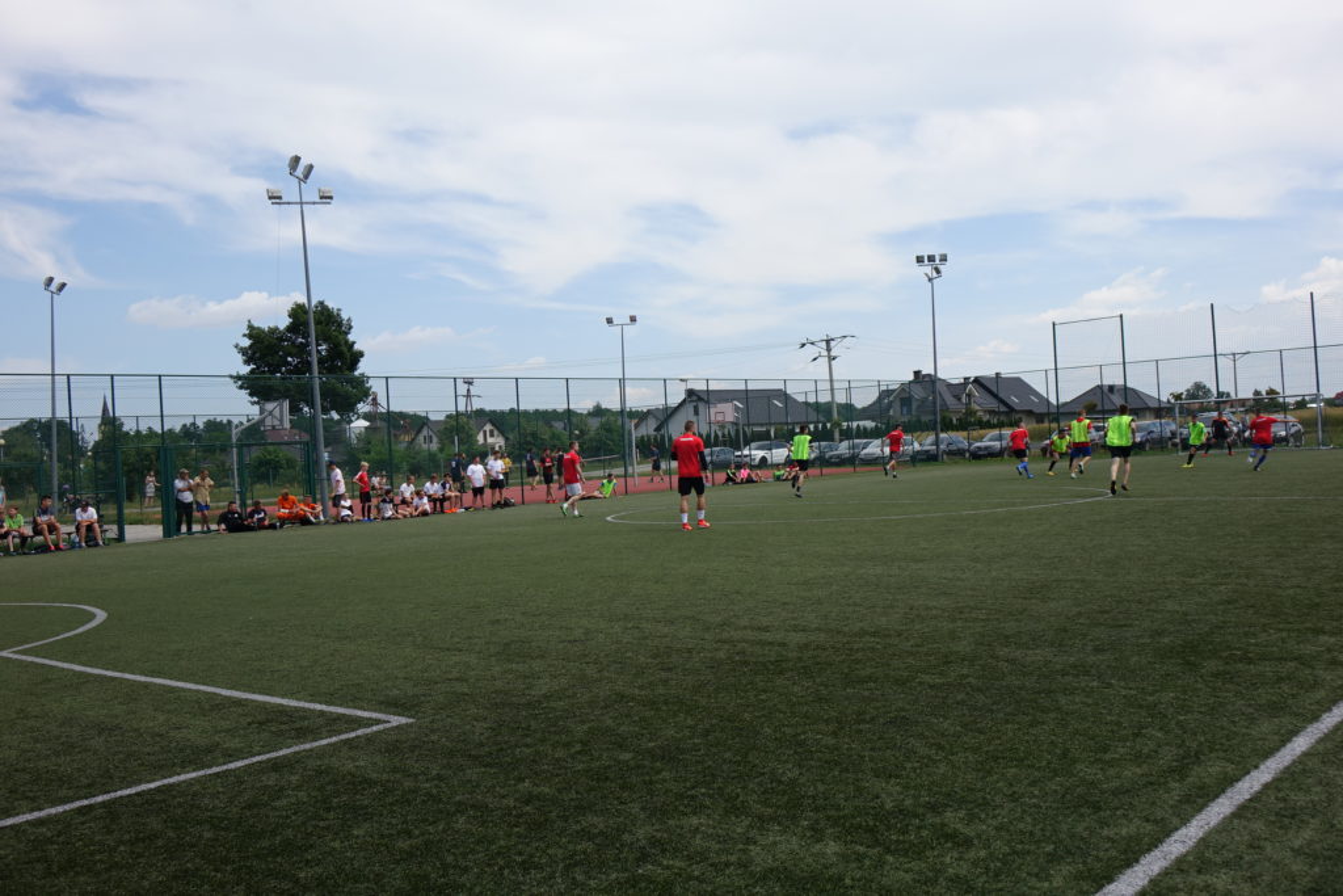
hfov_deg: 55.8
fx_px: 1268
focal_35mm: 34
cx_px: 672
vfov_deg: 38.9
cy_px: 448
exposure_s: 1/800
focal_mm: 12.3
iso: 125
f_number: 4.5
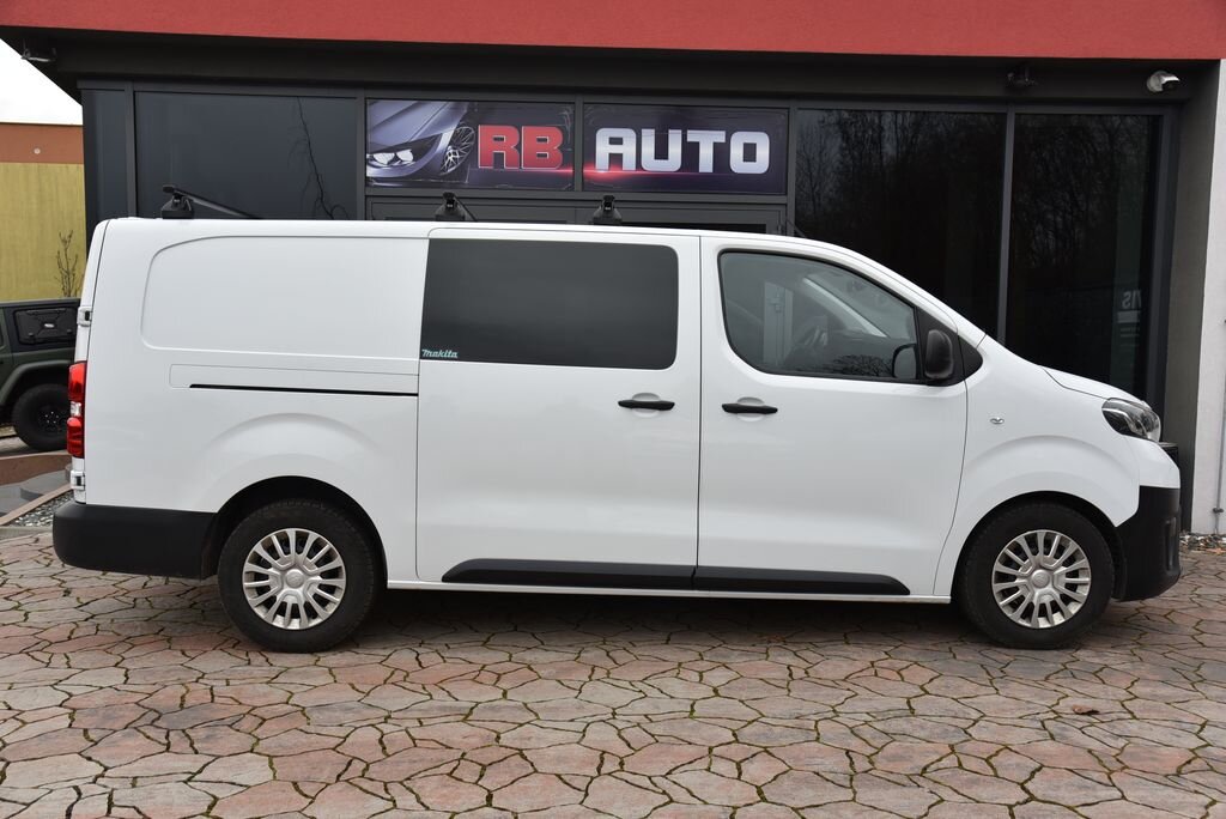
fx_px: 1090
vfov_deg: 41.2
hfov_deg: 58.7
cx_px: 613
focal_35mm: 32
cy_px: 410
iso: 500
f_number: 7.1
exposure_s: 1/200
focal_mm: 32
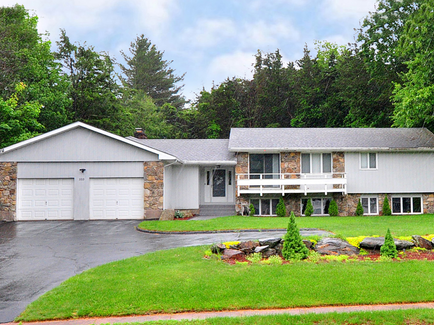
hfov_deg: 70.4
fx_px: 308
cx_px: 217
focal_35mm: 25
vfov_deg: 55.7
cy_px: 162
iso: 1000
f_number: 8
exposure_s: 1/200
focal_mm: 15
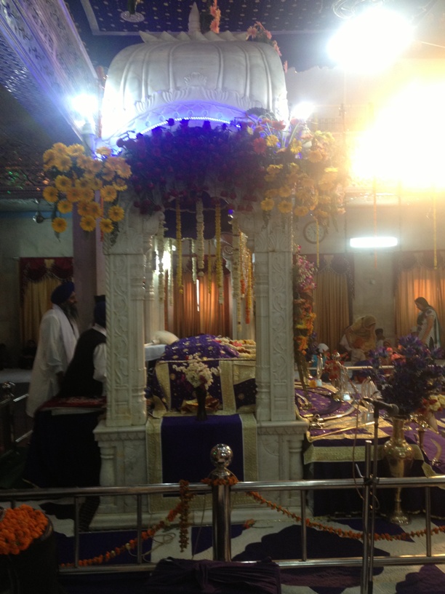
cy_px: 297
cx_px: 222
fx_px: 600
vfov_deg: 52.6
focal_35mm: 35
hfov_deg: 40.7
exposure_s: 1/20
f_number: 2.4
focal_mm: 4.28
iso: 100
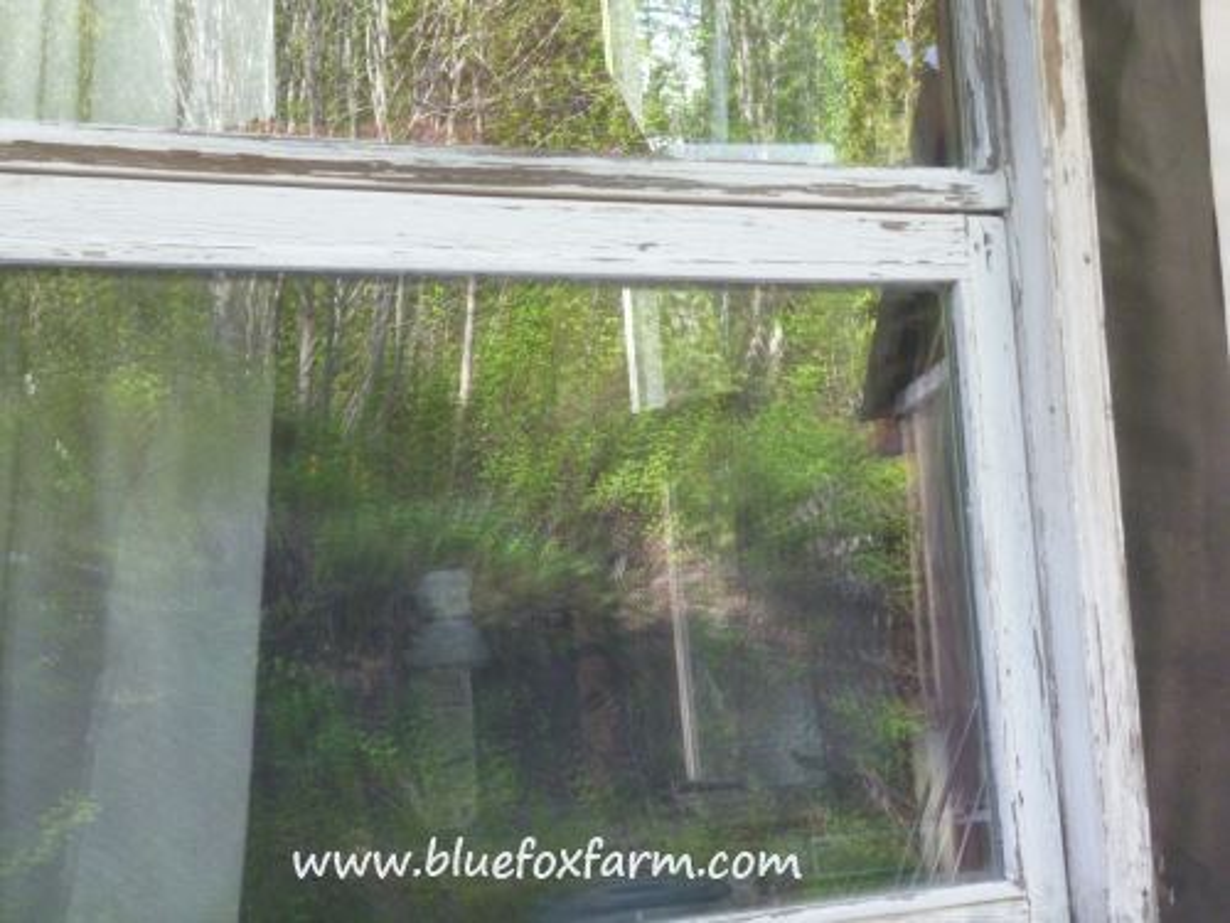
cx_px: 615
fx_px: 2452
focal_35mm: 69
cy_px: 462
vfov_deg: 21.3
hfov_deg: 28.2
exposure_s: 1/60
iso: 400
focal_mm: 12.3
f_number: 4.5
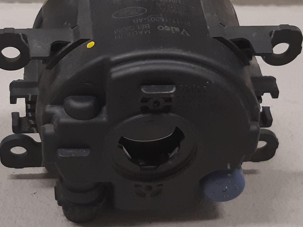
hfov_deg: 41.1
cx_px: 125
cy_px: 77
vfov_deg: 31.3
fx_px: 403
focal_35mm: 46
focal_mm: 3.93
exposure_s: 1/50
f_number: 1.7
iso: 125
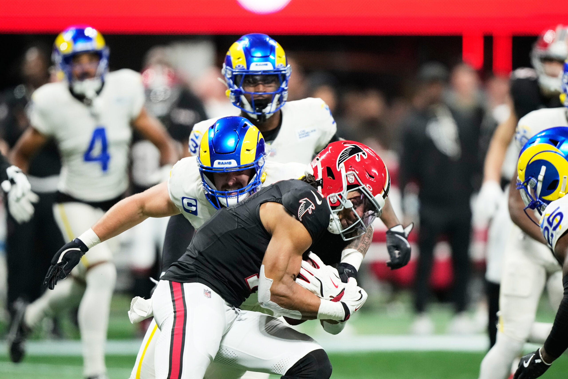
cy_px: 190
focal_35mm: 600
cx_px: 284
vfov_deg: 2.3
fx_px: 9466
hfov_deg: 3.4
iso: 3200
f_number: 2.8
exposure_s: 1/2500
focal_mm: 400
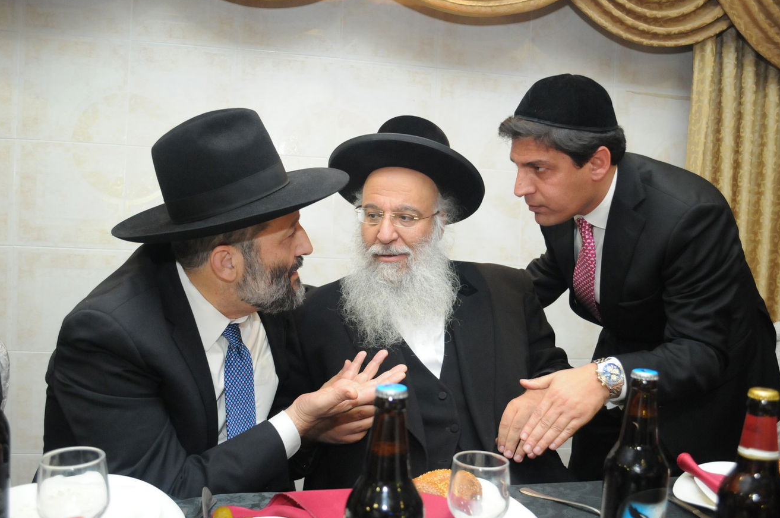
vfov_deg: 41.0
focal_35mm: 32
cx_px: 404
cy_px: 259
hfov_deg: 58.8
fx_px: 692
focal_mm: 20
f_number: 3.8
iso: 1600
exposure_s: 1/100
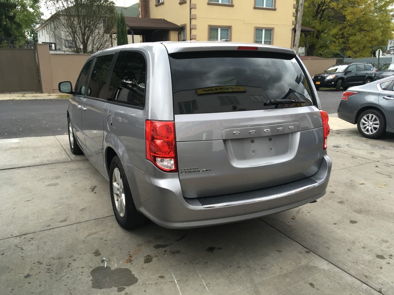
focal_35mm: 29
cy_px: 148
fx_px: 330
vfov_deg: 48.2
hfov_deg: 61.7
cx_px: 197
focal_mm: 4.15
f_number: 2.2
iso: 40
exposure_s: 1/120
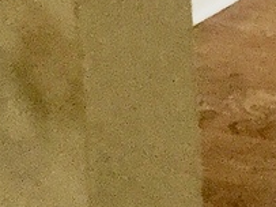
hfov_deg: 8.1
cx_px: 744
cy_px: -396
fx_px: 1753
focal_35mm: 220
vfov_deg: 6.2
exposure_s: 1/40
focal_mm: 3.3
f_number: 2.4
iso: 25
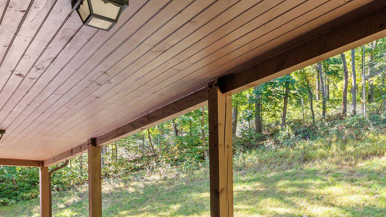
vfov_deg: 31.5
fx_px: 348
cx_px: 254
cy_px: 226
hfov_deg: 56.9
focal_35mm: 34
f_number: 8
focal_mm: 14
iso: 500
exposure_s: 1/60
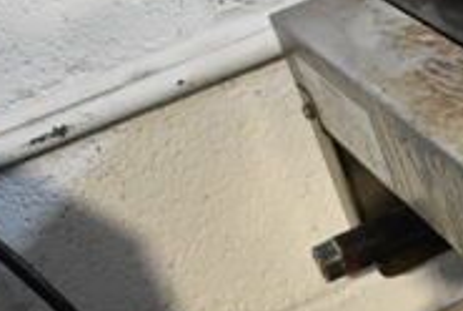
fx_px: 1146
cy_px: 449
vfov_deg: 14.5
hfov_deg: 20.7
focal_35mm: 89
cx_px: 608
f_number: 3.5
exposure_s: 1/30
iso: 1250
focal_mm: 18
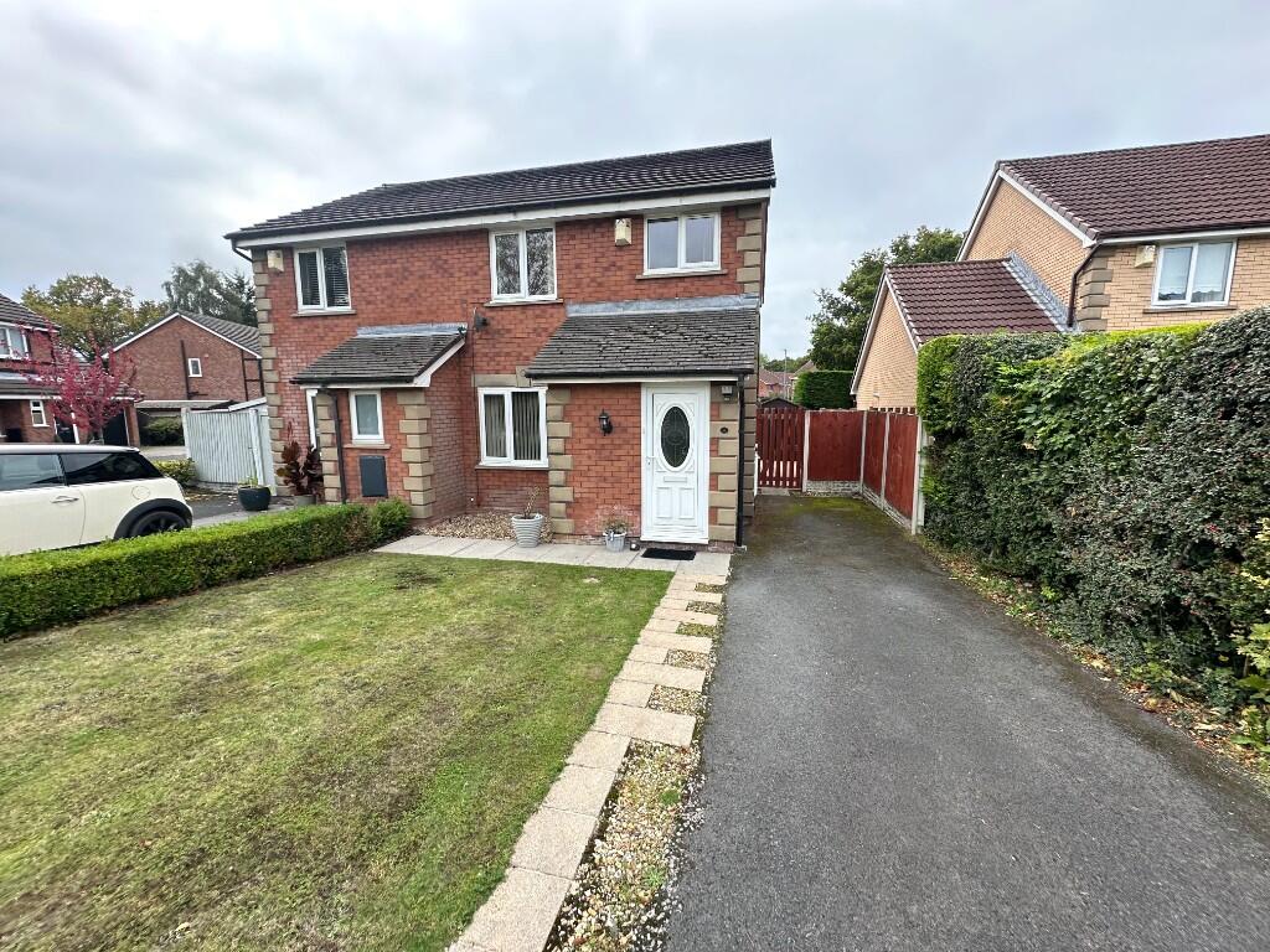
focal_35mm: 14
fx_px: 514
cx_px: 635
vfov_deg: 85.7
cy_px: 476
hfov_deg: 102.1
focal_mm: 2.22
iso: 40
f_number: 2.2
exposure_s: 1/120
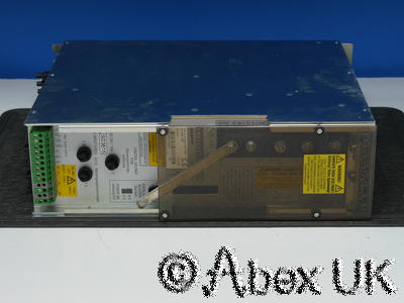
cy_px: 152
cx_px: 202
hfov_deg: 24.4
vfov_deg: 18.4
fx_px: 934
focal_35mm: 80
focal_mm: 40
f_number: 7.1
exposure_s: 1/30
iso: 400
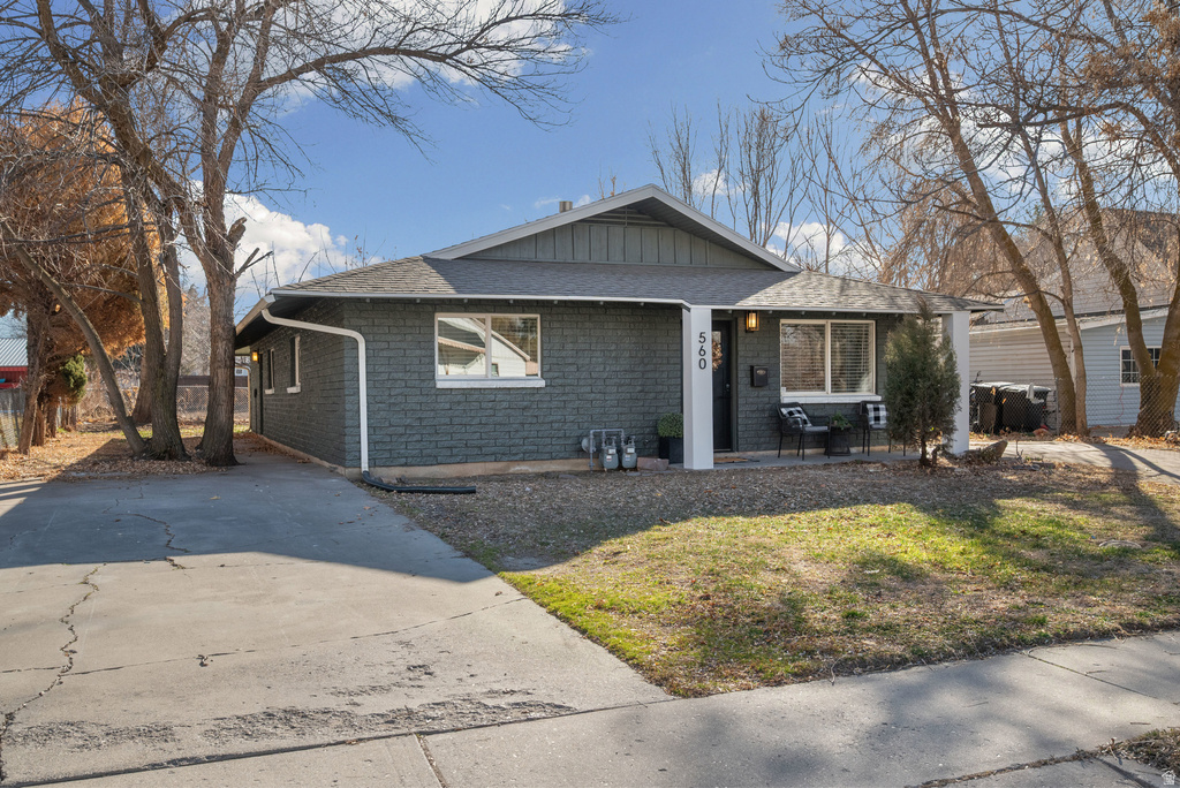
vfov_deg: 43.7
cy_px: 394
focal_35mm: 30
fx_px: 984
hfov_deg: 61.9
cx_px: 590
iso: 800
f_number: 8
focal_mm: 30
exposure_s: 1/125
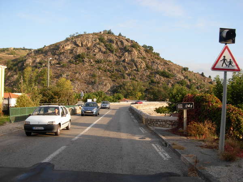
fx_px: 267
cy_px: 91
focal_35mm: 38
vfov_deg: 37.7
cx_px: 122
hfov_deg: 49.0
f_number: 2.9
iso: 79
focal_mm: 6.3
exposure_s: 1/430
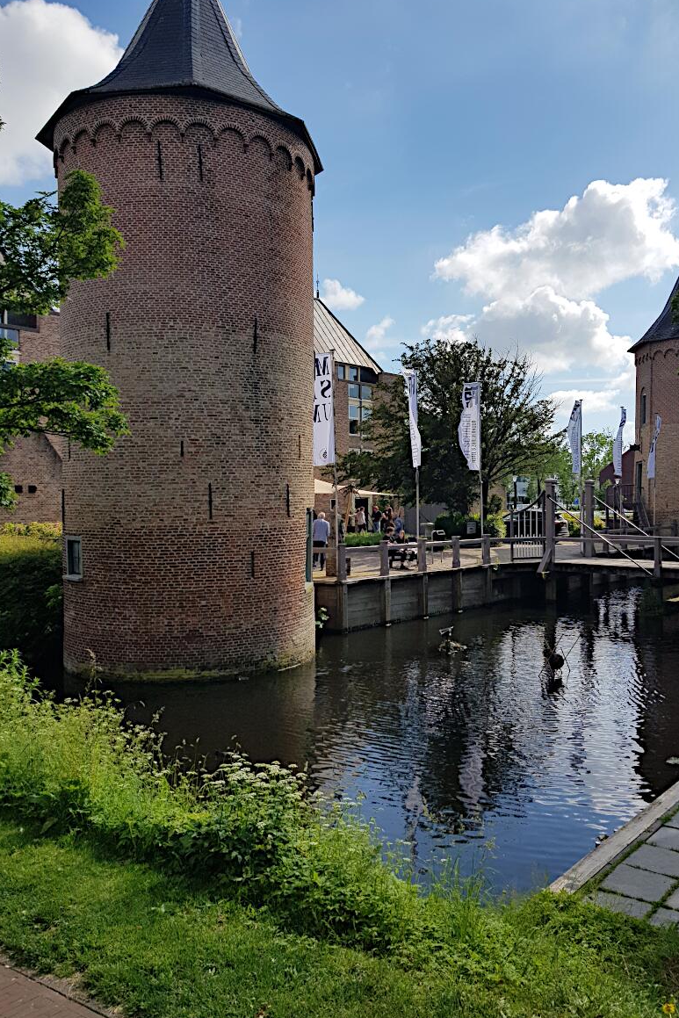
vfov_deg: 65.5
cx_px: 392
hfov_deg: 46.3
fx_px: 792
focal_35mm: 28
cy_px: 515
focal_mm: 4.2
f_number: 1.7
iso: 40
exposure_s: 1/3888
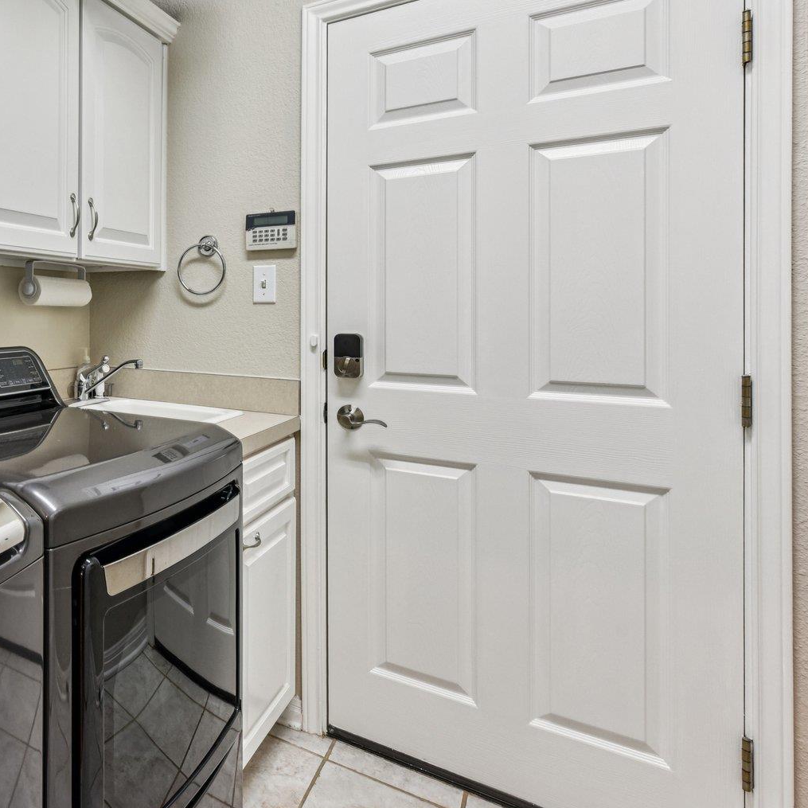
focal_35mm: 24
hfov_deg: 53.9
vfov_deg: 64.3
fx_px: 634
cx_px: 36
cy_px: 313
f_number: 8
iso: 360
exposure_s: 1/15
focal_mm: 14
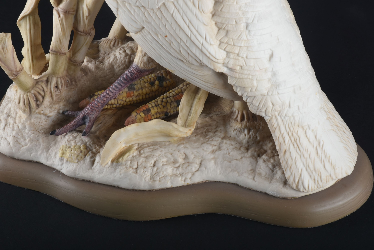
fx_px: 1404
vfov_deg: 10.2
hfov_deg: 15.2
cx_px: 187
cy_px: 125
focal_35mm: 135
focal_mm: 90
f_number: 22
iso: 320
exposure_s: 1/250
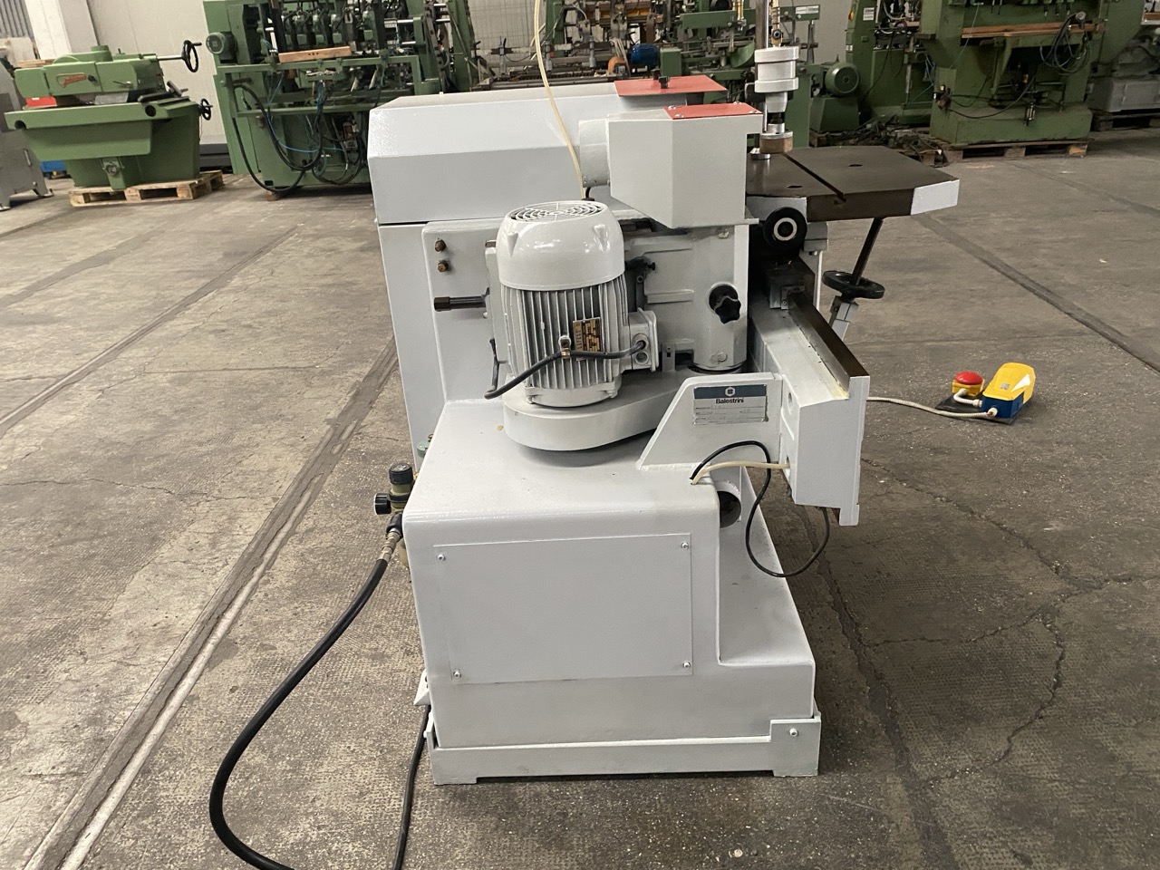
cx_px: 580
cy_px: 435
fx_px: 871
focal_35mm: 26
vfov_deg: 53.1
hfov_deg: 67.3
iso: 400
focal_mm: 4.25
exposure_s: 1/50
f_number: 1.8
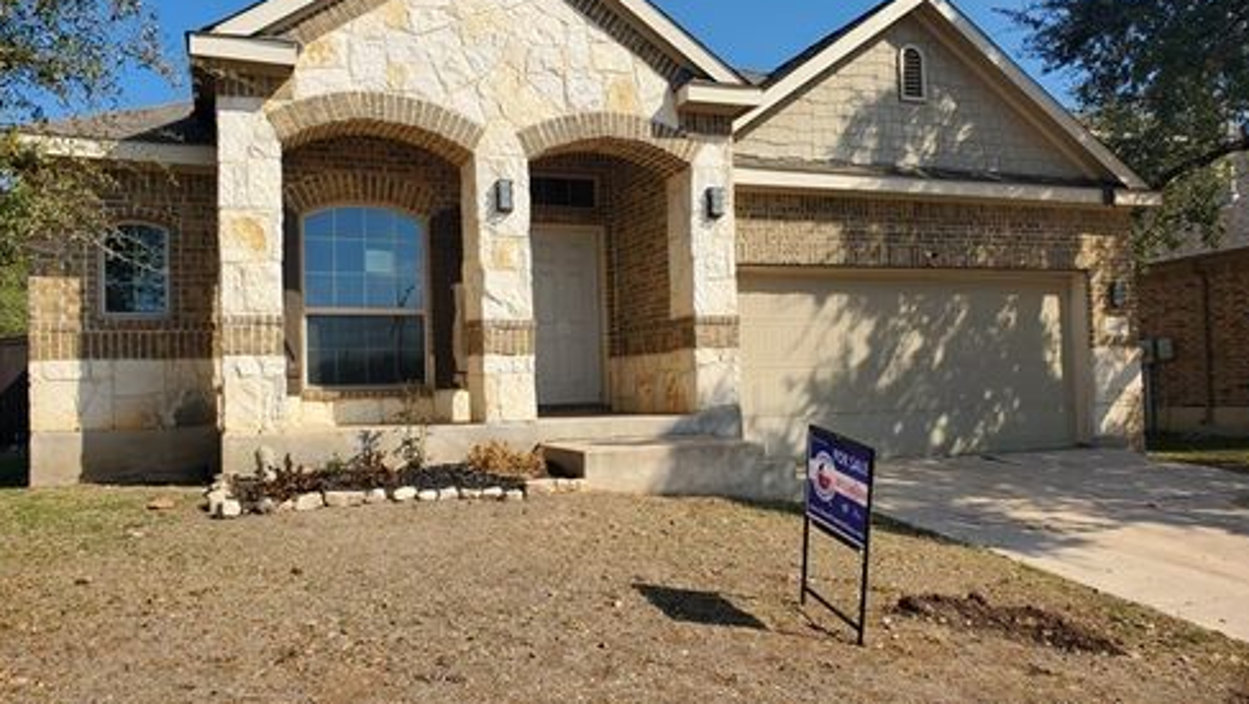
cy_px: 360
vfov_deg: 40.2
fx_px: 961
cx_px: 617
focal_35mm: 29
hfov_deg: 66.0
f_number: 2.4
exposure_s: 1/1854
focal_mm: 4.3
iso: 50
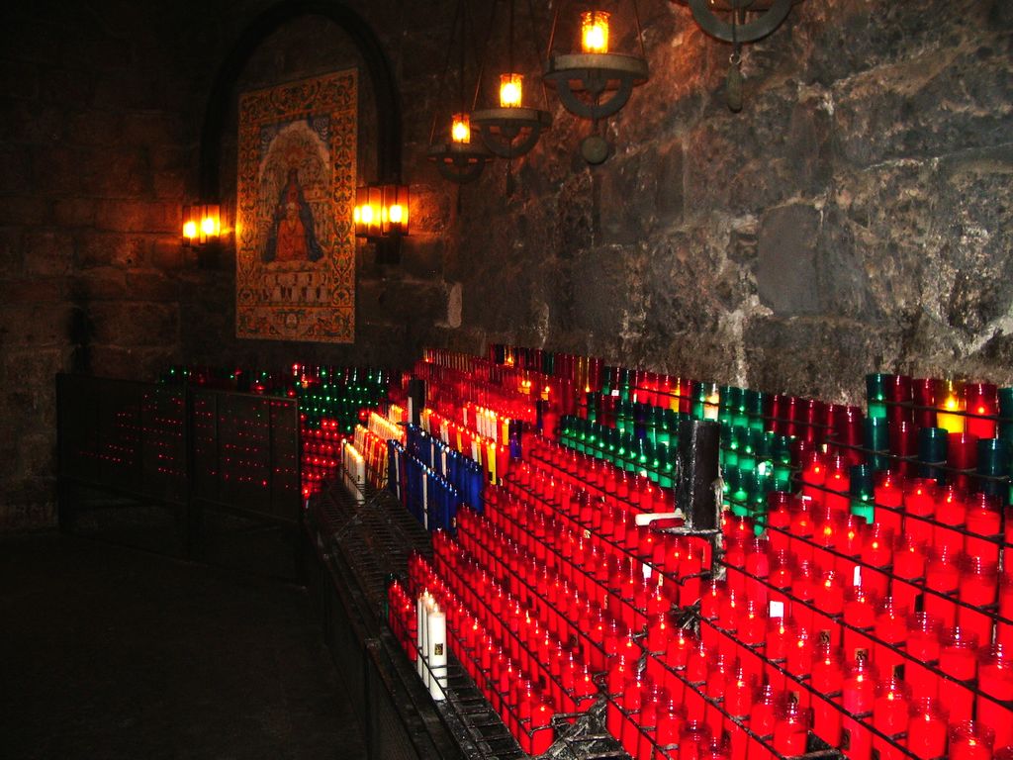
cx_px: 506
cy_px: 380
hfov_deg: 52.6
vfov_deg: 40.7
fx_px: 1024
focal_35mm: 35
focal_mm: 5.8
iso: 100
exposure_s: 1/40
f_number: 2.6
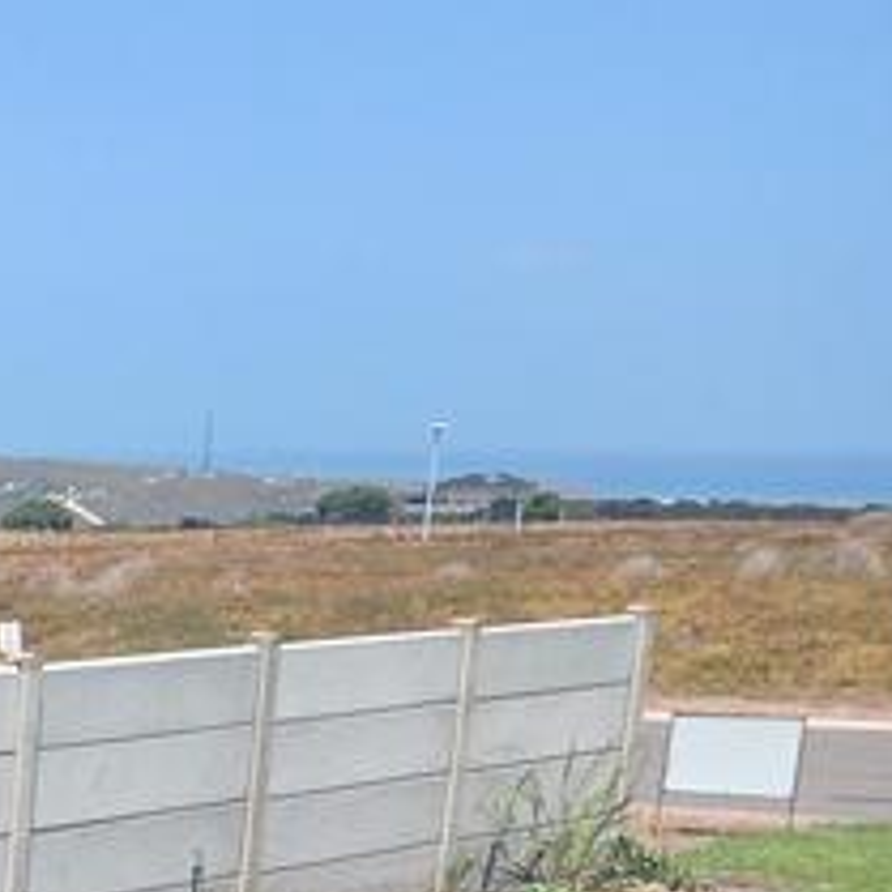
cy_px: 1246
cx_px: -772
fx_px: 2566
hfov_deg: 16.2
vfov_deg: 18.0
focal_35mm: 88
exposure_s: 1/522
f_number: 1.8
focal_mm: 3.98
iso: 20
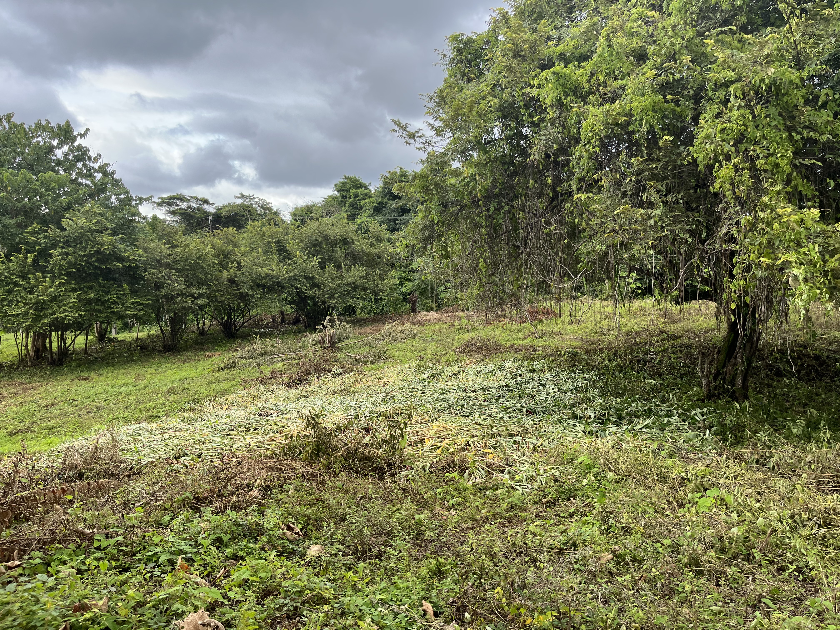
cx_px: 420
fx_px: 631
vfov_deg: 53.1
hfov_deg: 67.3
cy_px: 315
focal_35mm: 26
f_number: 1.6
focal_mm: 5.1
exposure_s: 1/714
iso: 50
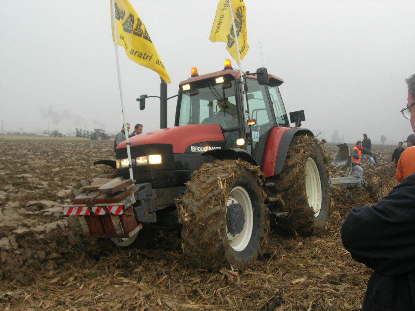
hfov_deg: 49.0
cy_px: 156
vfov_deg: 37.7
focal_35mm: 38
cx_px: 208
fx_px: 456
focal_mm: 7.8
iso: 64
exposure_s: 1/121
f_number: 4.8
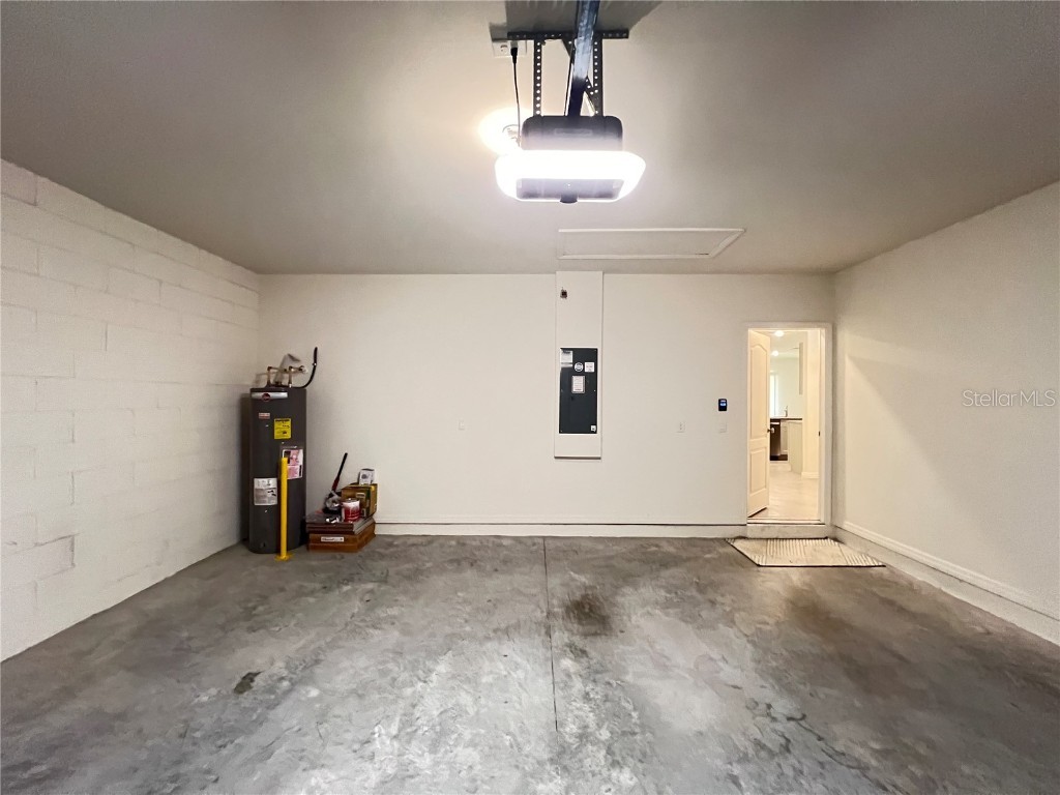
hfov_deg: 106.2
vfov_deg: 89.9
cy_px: 398
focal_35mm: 13
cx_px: 530
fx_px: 398
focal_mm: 1.57
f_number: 1.8
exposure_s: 1/60
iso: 1000
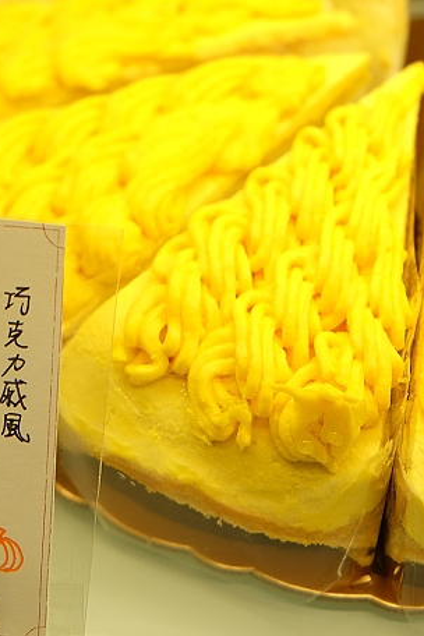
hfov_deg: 12.7
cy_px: 212
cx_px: 83
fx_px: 1890
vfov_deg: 19.0
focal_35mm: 107
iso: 200
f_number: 4
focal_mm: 40.7
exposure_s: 1/42
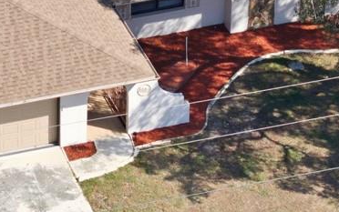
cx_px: 98
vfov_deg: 4.1
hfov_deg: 6.6
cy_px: -115
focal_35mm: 319
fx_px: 2949
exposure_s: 1/1000
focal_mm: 19.4
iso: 170
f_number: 2.8
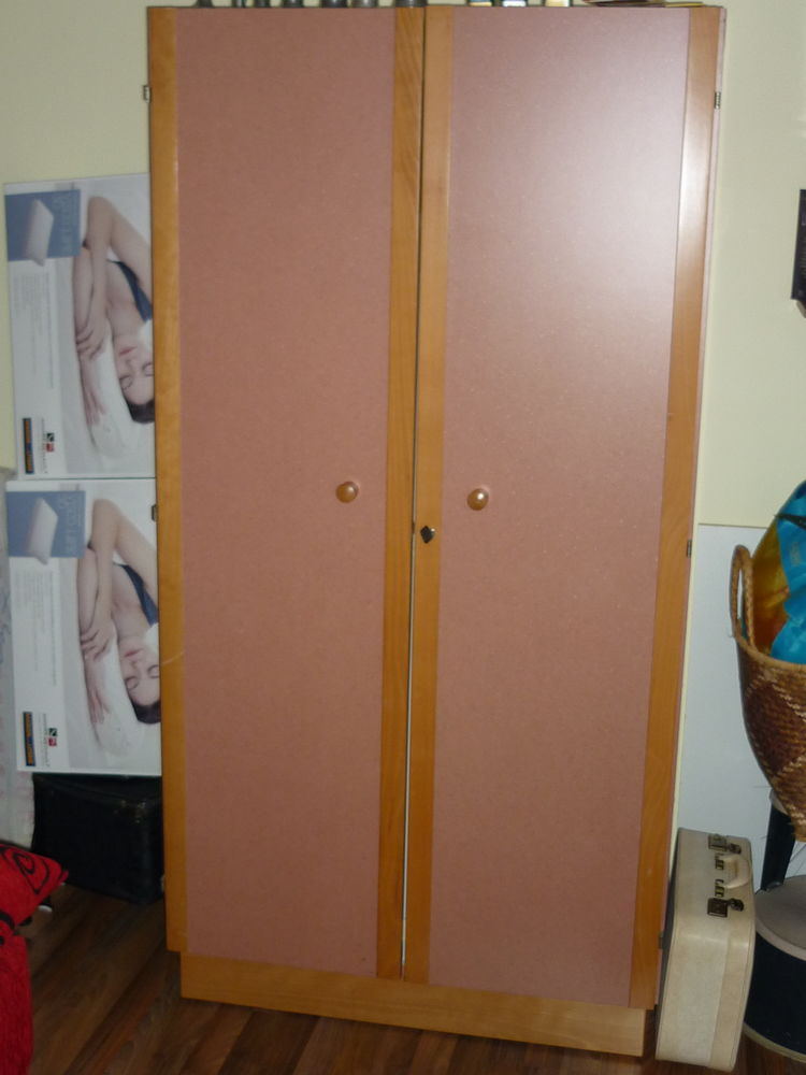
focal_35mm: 46
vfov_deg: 41.2
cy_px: 538
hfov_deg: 31.5
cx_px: 403
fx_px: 1428
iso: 160
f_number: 2.9
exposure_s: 1/30
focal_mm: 5.9
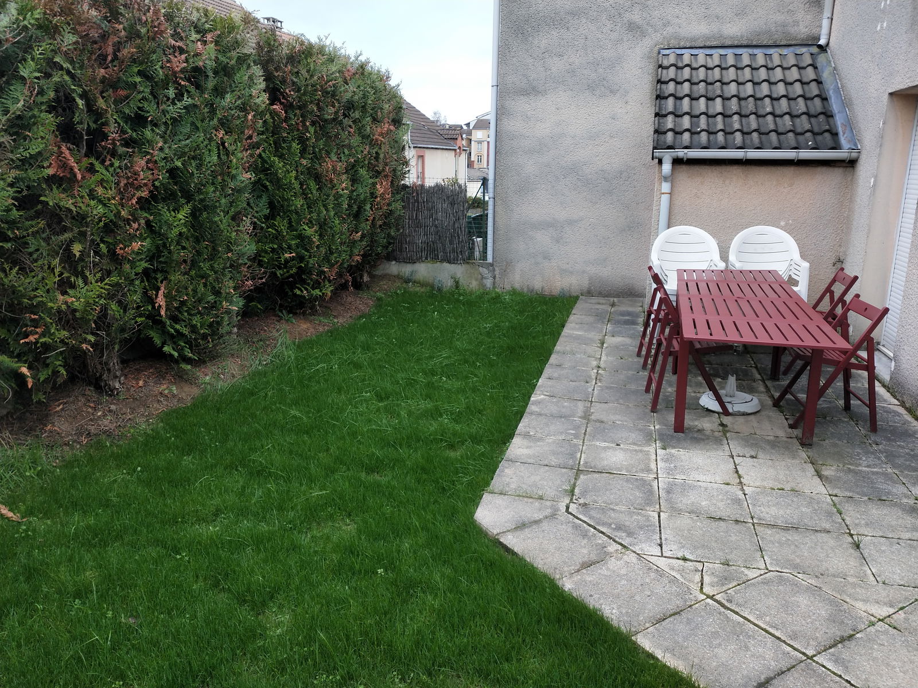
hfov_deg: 73.9
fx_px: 610
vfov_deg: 58.9
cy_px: 344
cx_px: 459
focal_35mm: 23
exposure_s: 1/100
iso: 71
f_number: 1.7
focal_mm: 3.99
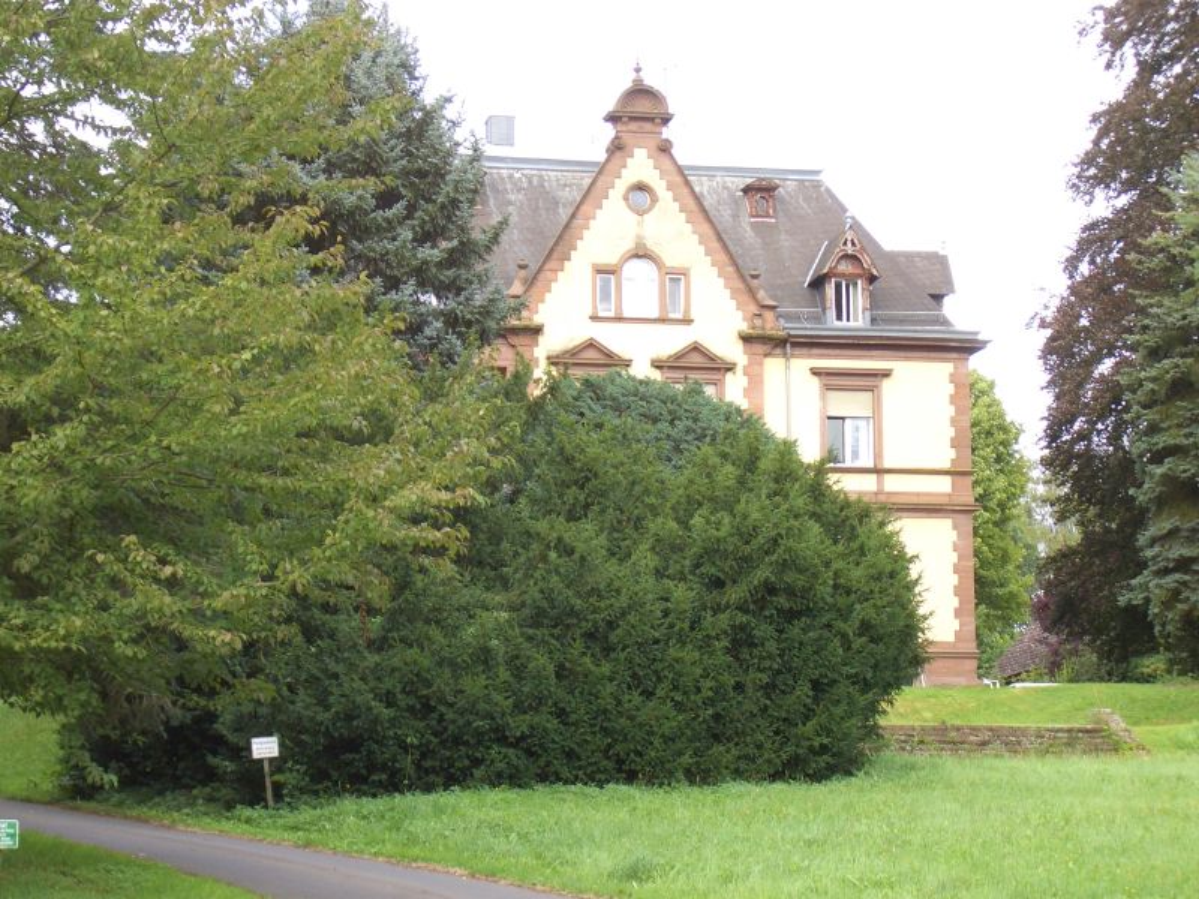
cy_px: 450
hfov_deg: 22.3
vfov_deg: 16.8
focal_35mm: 88
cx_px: 600
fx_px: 3048
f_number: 4.4
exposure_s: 1/100
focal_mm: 14.6
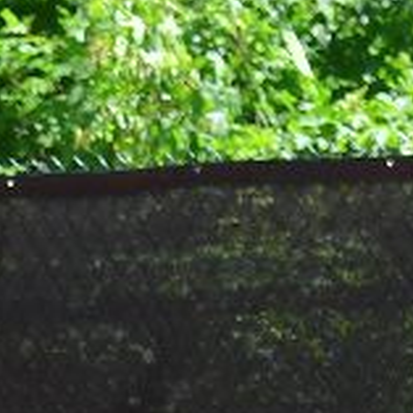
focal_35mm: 1133
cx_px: -408
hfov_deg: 1.5
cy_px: 1127
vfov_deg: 1.5
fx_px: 15294
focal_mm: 100
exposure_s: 1/400
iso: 110
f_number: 5
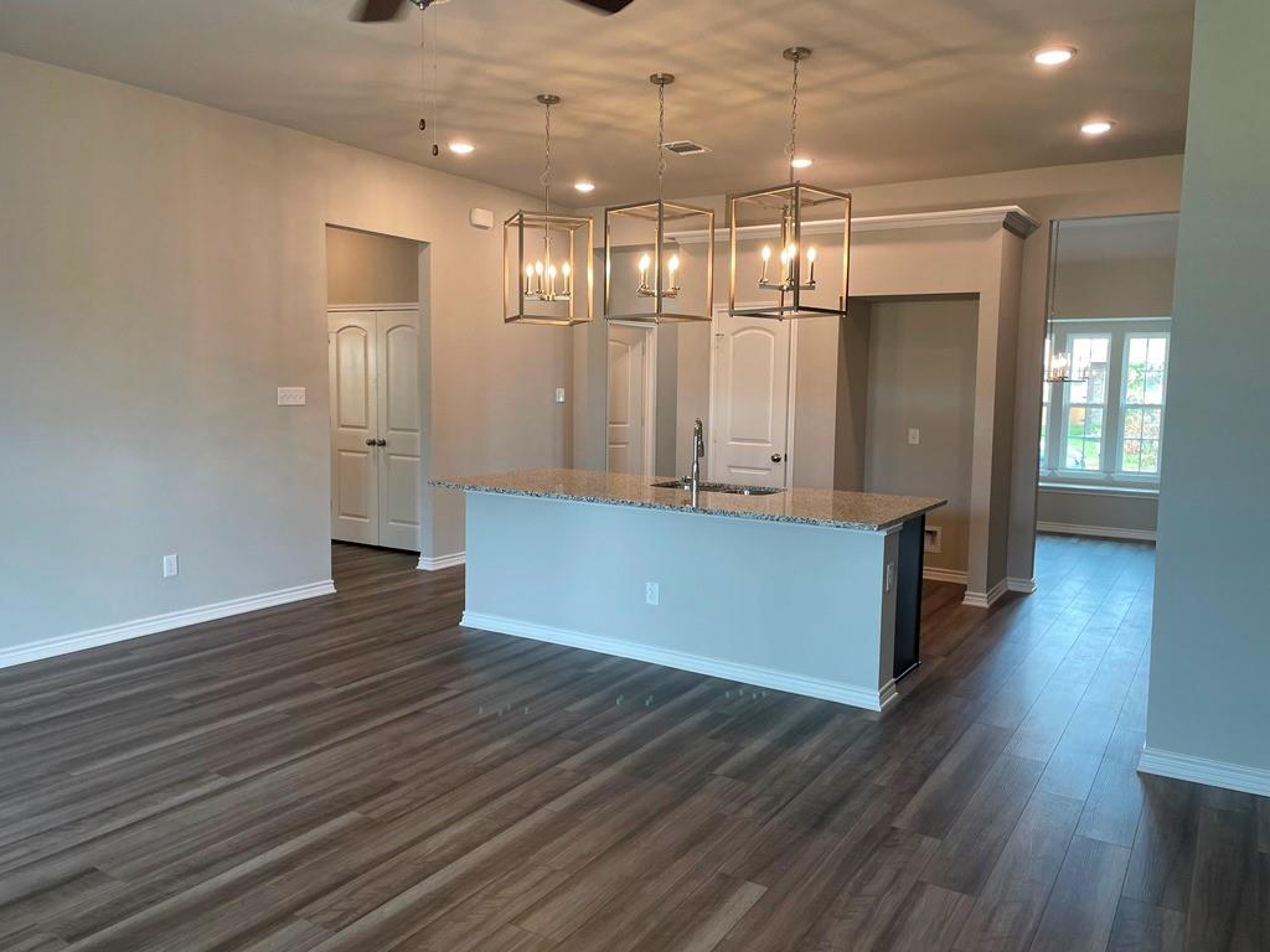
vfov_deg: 53.1
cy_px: 476
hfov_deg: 67.3
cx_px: 635
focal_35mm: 26
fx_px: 954
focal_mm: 4.2
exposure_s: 1/120
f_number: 1.6
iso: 100
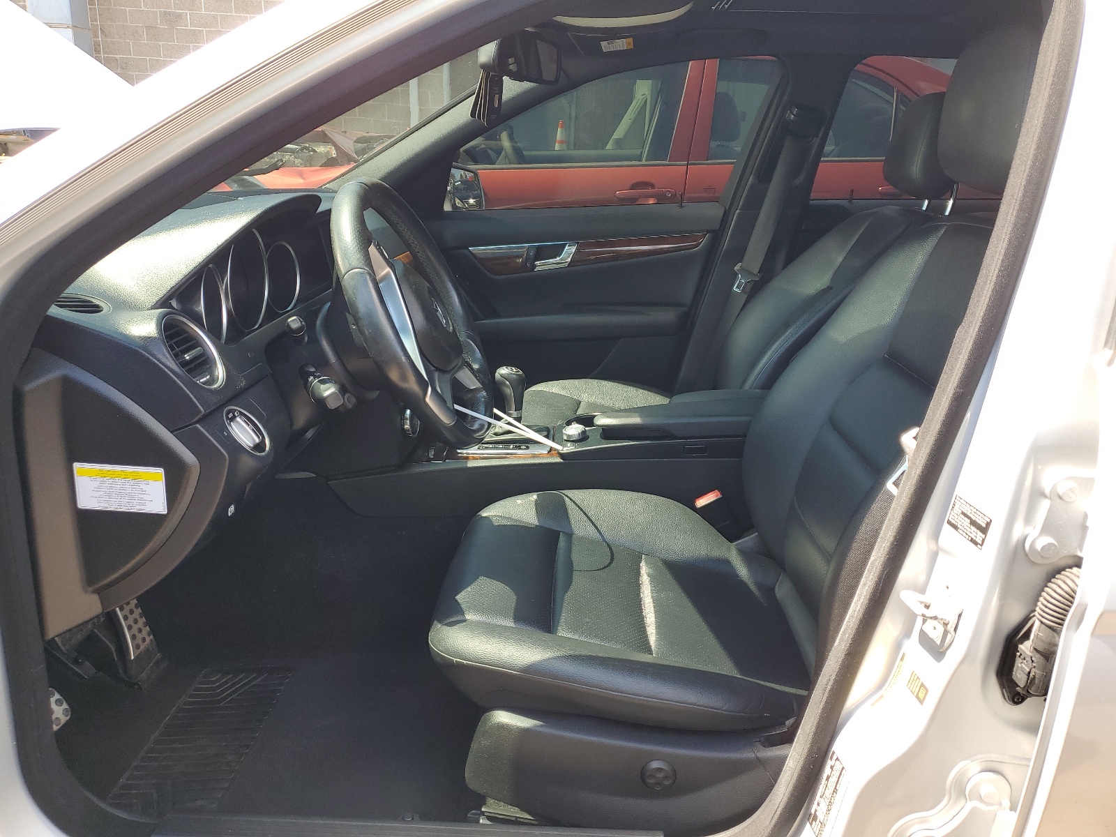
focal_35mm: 26
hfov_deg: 67.3
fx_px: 838
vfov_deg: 53.1
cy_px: 418
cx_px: 558
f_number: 1.5
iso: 50
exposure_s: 1/244
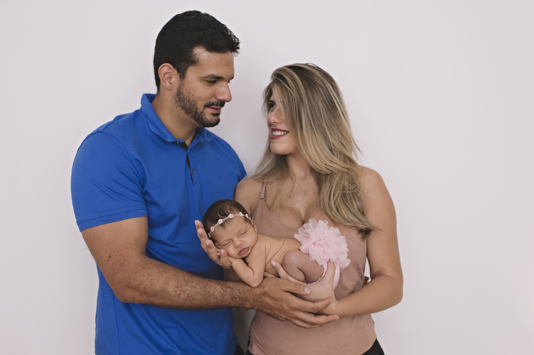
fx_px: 519
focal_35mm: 35
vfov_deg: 37.8
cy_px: 178
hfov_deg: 54.5
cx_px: 267
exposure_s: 1/125
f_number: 3.5
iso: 500
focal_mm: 35
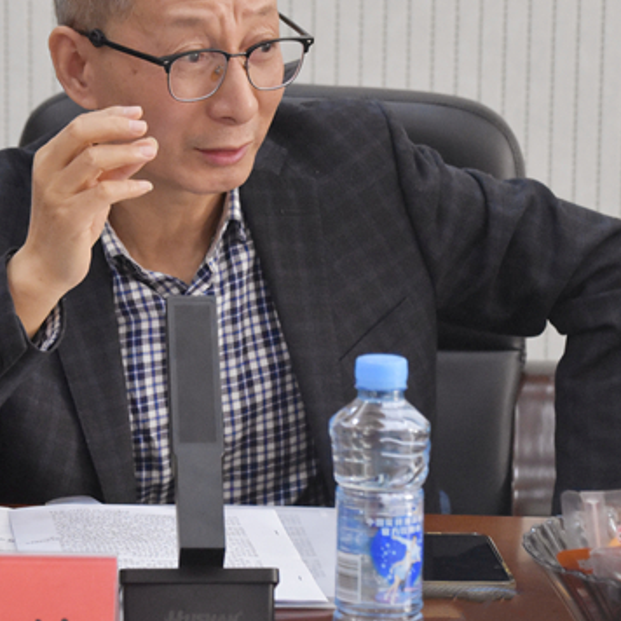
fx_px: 3816
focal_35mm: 188
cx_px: 199
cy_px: 237
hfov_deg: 9.3
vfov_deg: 9.3
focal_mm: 70
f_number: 5
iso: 3600
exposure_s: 1/250
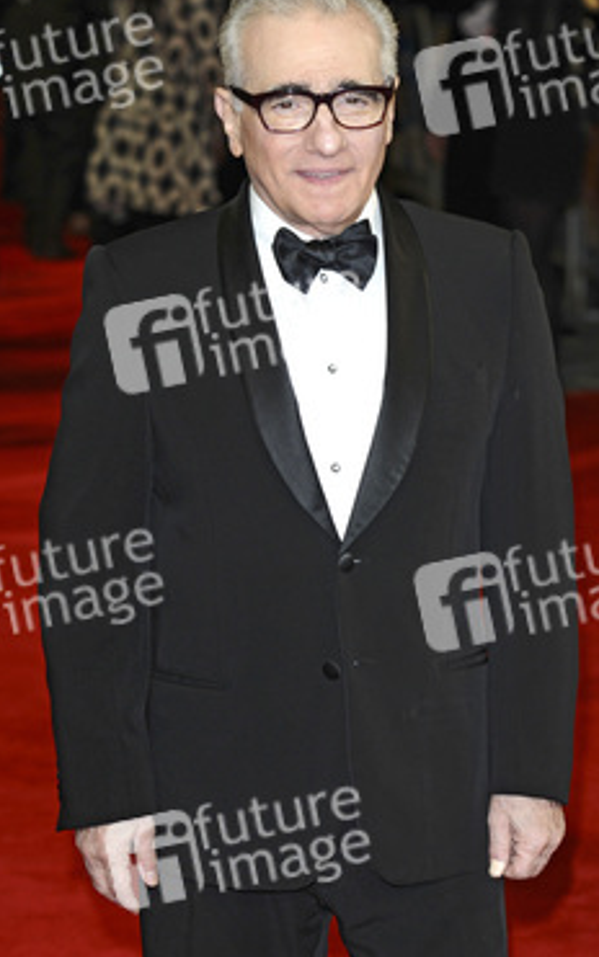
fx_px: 3446
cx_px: 314
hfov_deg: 9.9
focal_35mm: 132
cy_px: 462
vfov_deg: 15.8
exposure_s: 1/250
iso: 320
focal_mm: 80
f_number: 4.5
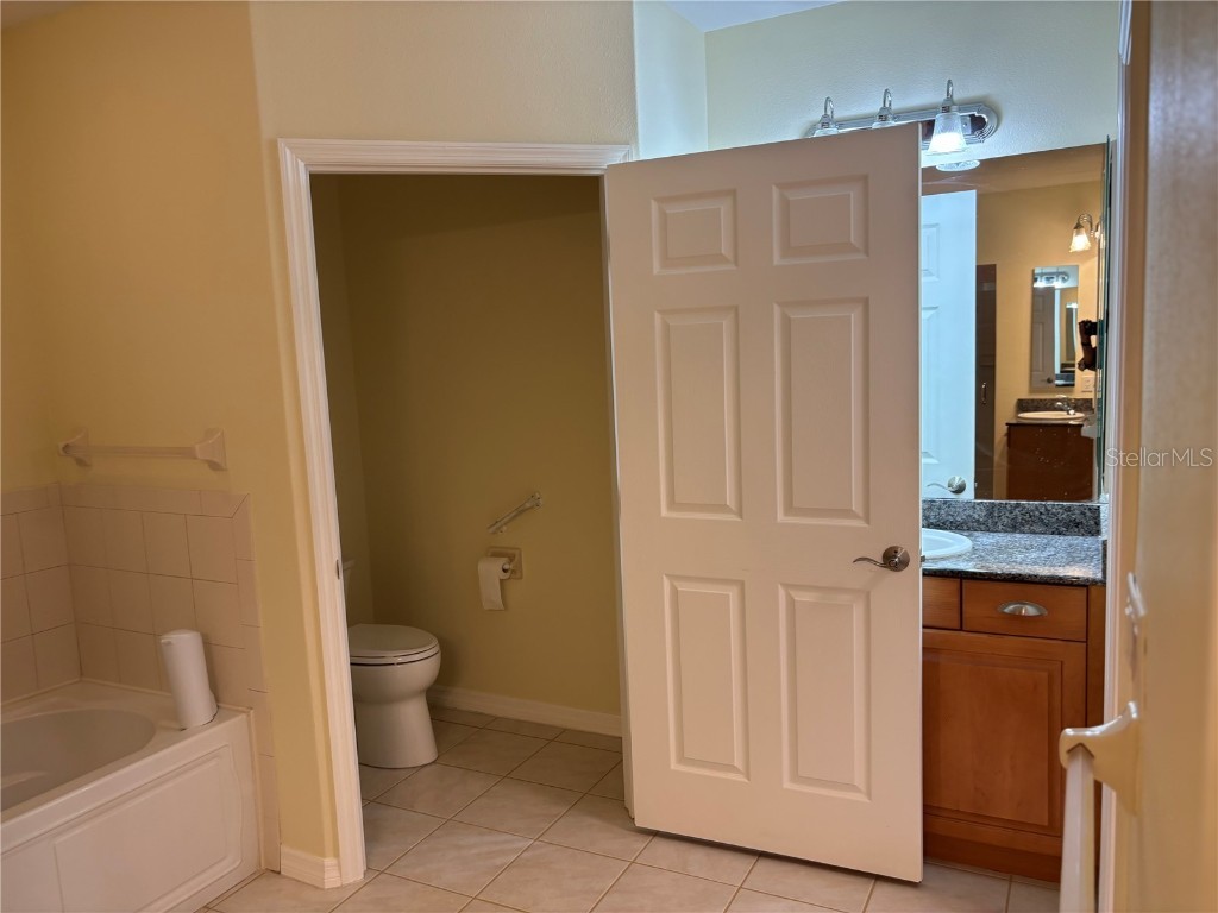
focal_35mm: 26
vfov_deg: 53.1
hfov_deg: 67.3
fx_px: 915
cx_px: 609
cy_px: 456
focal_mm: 5.96
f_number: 1.6
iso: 80
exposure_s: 1/120
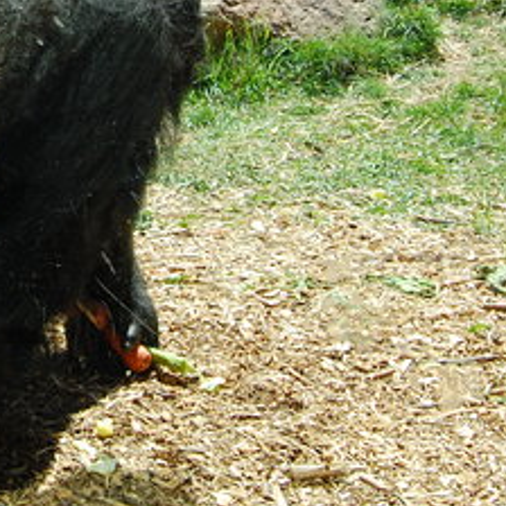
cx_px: -66
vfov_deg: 16.9
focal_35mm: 100
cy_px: -34
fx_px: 1654
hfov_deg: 16.8
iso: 400
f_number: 9
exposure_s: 1/320
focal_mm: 22
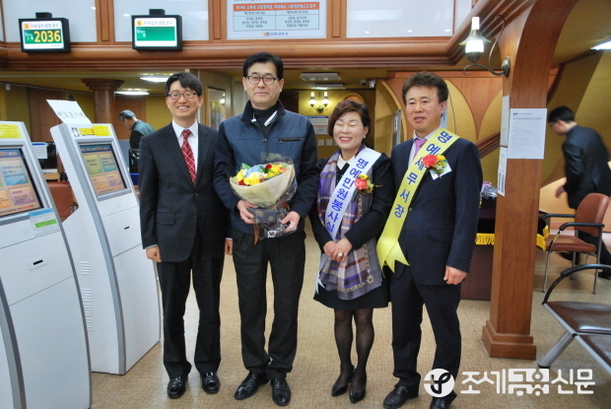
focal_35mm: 30
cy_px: 204
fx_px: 510
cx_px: 306
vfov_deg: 43.7
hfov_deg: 61.9
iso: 800
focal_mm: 20
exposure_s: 1/25
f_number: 4
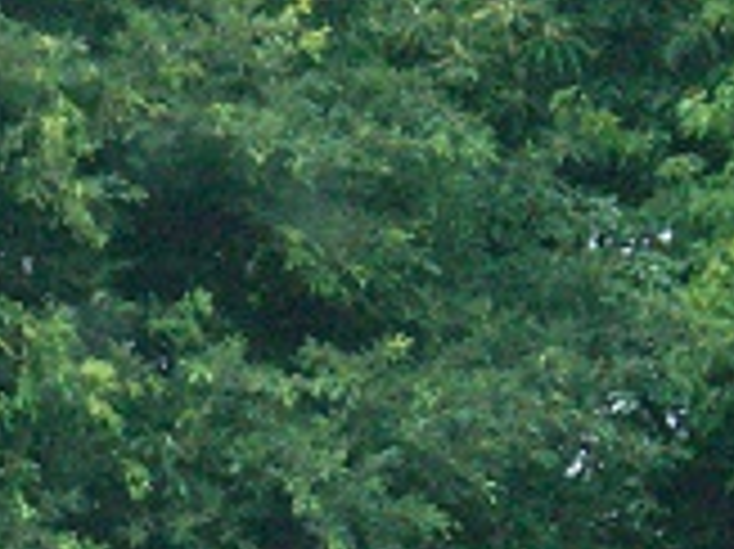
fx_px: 8666
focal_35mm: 409
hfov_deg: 4.8
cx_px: -50
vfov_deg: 3.6
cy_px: 983
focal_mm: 23.7
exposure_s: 1/160
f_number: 5.4
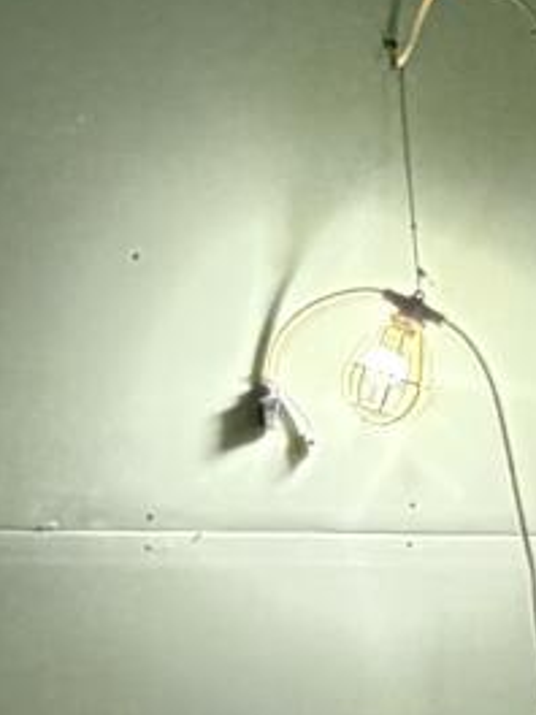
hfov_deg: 13.4
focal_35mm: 106
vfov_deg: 18.3
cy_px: 590
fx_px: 2188
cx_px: 720
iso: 500
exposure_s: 1/60
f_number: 2.2
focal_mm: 2.22
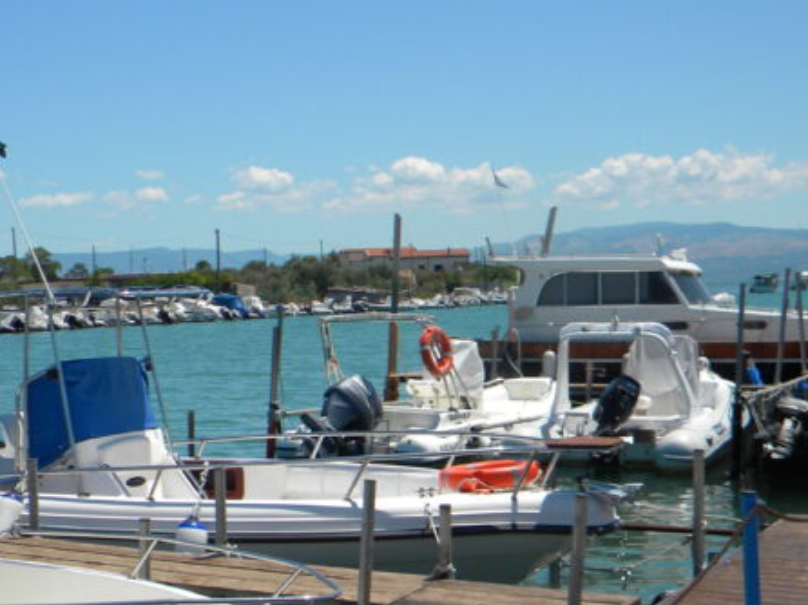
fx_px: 1446
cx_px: 243
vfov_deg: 23.6
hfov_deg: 30.9
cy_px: 342
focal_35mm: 62
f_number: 7.4
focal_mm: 6.4
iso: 80
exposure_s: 1/345
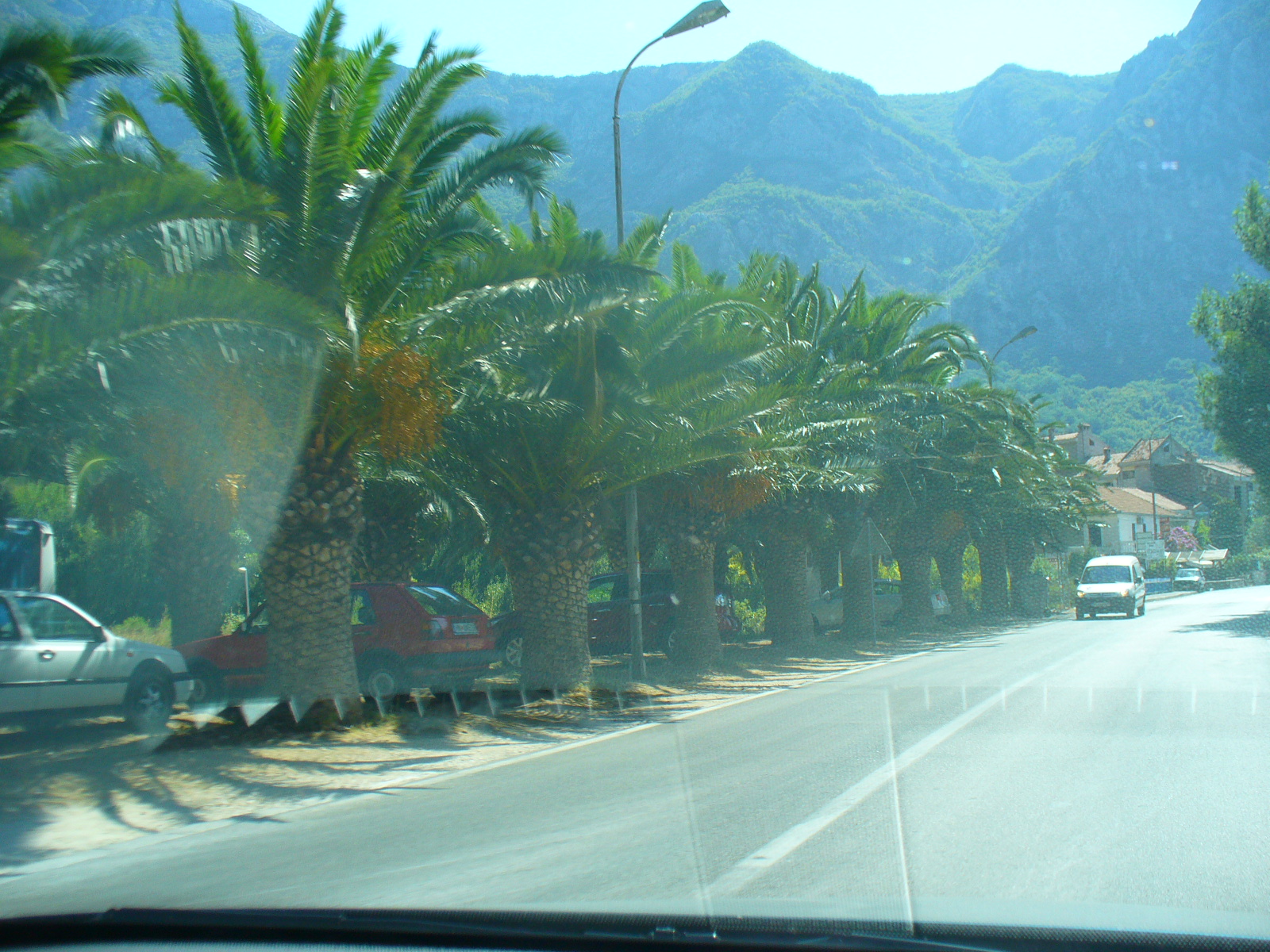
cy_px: 476
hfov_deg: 50.1
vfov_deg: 38.7
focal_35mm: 37
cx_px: 635
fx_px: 1357
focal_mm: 6.1
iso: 80
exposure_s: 1/160
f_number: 5.6
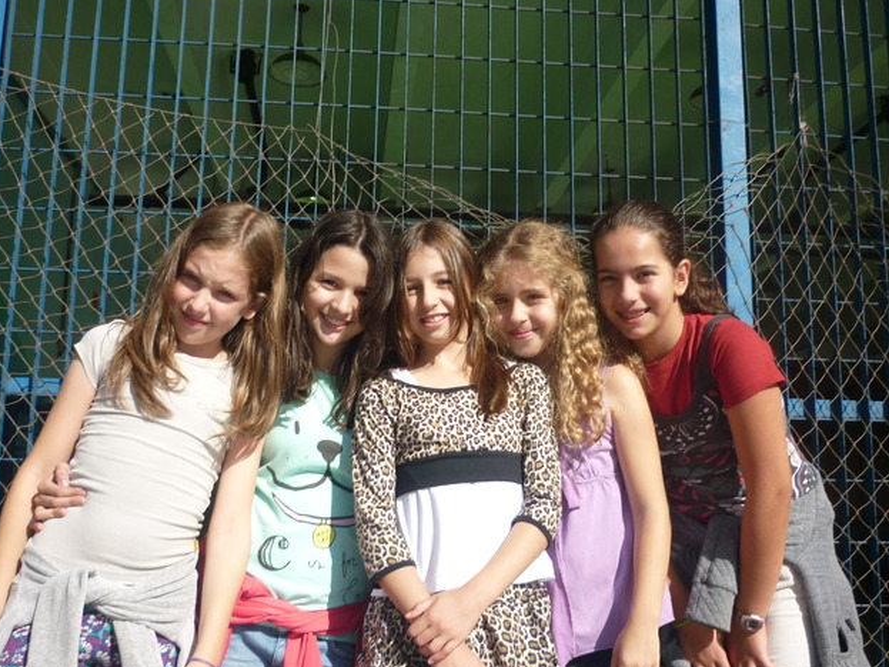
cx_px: 434
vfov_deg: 38.7
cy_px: 331
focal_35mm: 37
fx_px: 950
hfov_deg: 50.1
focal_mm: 5.5
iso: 100
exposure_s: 1/160
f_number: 8
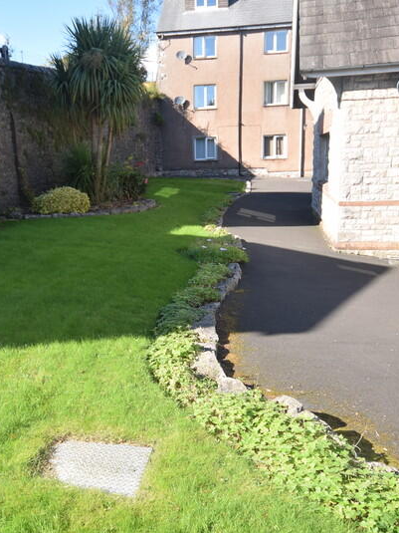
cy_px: 268
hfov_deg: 39.4
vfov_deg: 51.5
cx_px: 148
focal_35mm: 36
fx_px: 552
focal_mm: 13
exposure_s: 1/160
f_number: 6.3
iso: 100
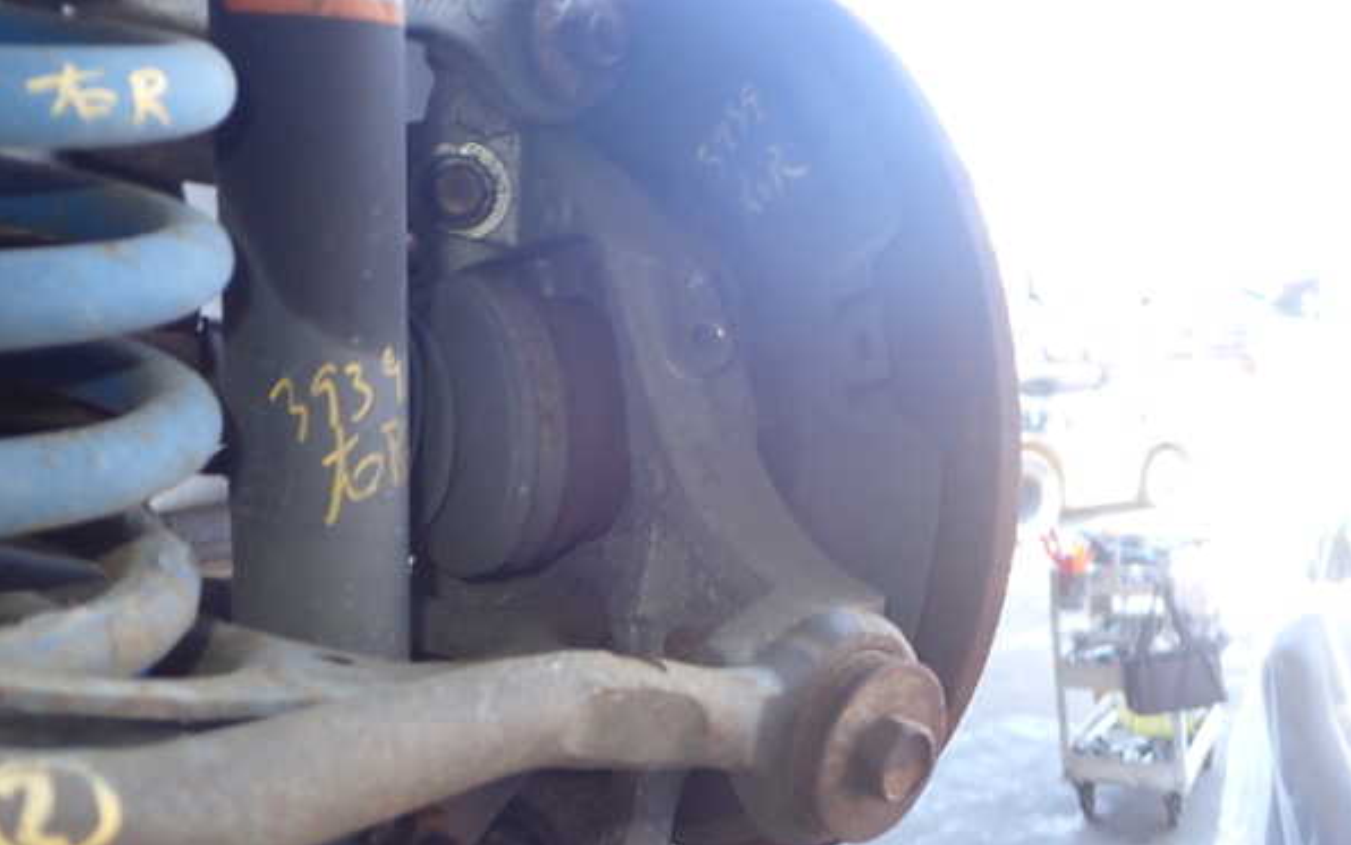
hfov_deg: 59.6
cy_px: 399
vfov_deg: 39.5
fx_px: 1179
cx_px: 676
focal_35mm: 32
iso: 200
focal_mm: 5.4
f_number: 2.3
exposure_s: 1/60
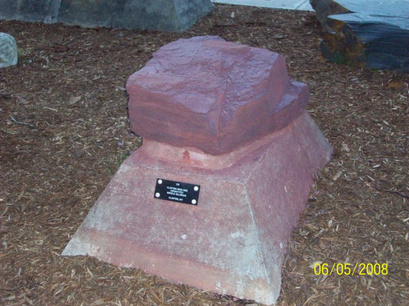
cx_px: 204
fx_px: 626
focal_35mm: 53
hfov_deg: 36.2
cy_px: 153
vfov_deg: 27.5
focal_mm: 8.8
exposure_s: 1/70.6
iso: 320
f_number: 3.6
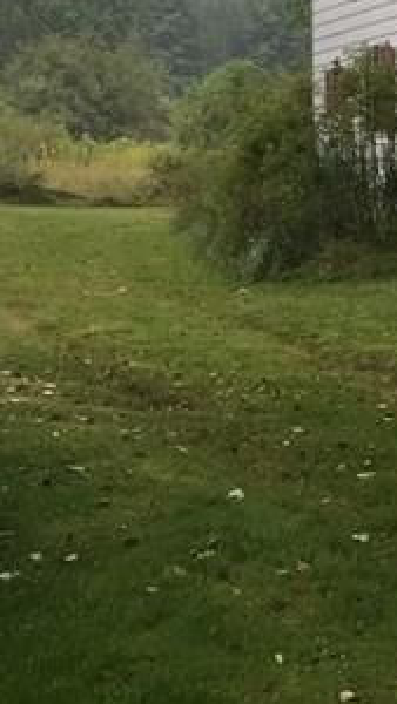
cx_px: 921
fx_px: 2019
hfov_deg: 10.0
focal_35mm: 108
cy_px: 73
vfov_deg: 19.4
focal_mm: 4.15
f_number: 2.2
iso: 32
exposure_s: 1/120
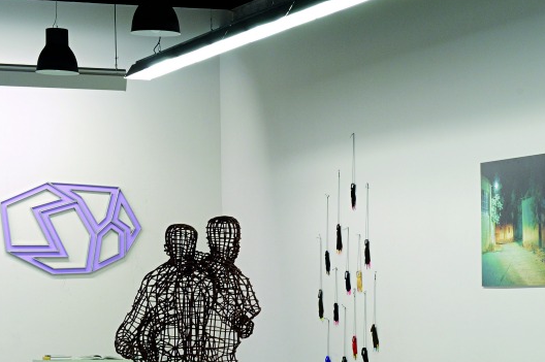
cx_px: 423
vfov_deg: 9.1
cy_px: 320
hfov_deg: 13.6
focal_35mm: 150
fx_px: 2267
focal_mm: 55
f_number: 16
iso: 200
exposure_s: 1
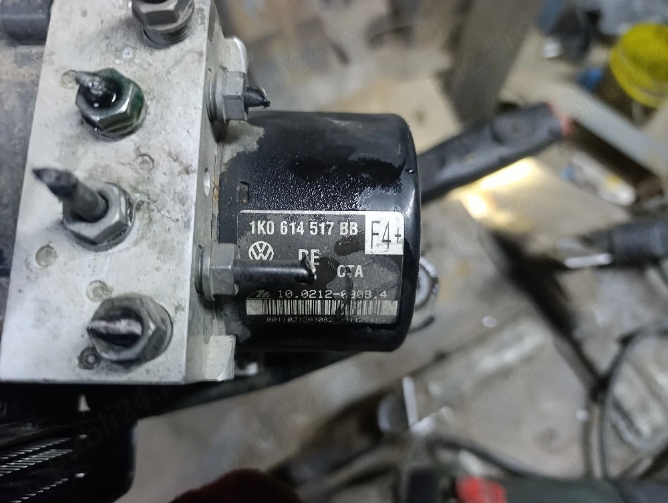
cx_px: 334
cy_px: 252
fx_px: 444
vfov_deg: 59.0
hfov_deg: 73.8
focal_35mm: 23
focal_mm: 6.14
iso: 1600
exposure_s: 1/25.1
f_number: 1.6
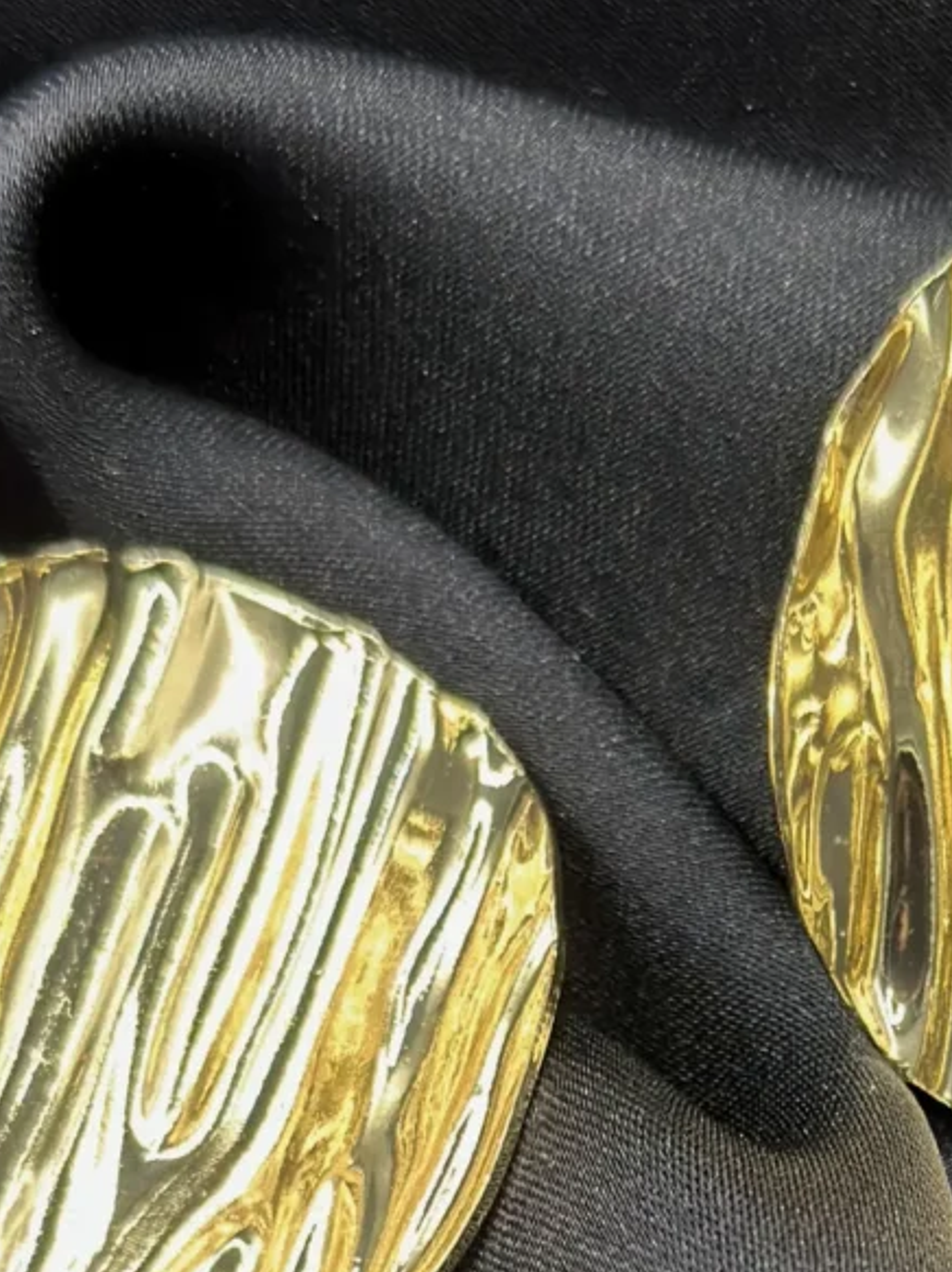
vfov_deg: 17.5
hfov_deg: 13.4
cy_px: 1229
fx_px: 4037
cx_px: 766
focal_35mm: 110
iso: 250
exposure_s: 1/60
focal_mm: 6.86
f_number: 1.78
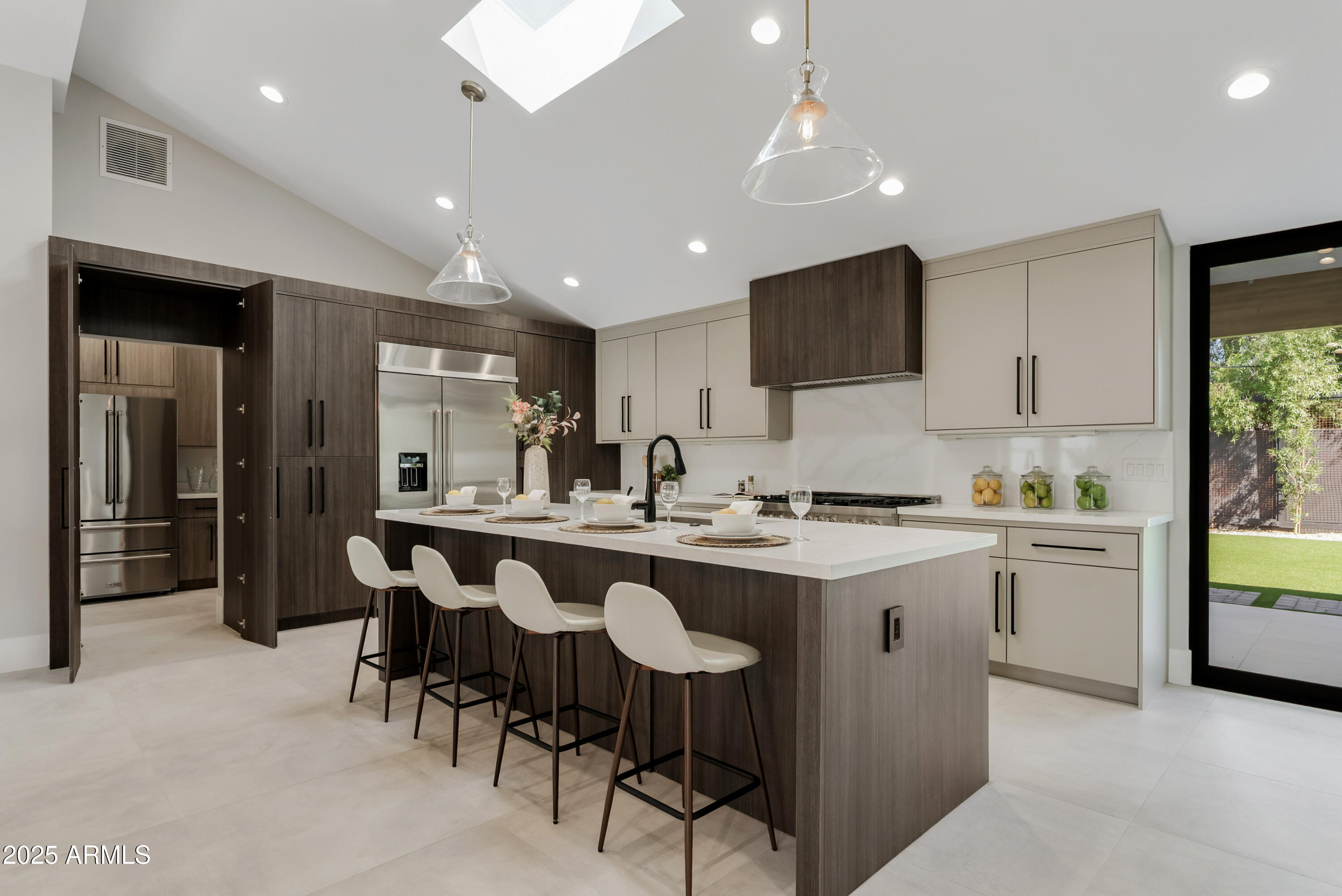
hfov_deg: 90.0
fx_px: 671
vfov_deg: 67.4
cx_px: 671
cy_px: 448
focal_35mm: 18
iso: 100
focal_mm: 18
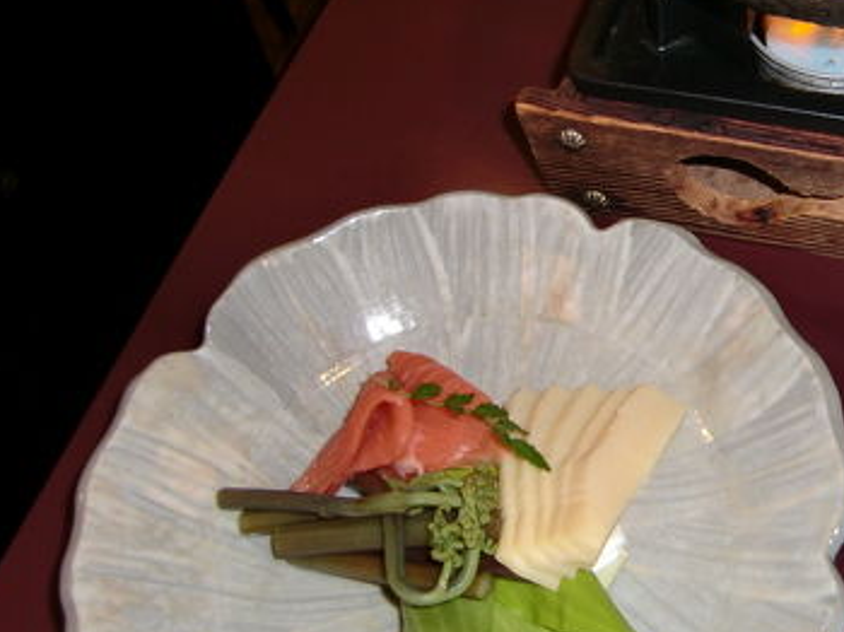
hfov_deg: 35.5
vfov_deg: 27.9
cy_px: 245
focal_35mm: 52
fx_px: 1267
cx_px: 687
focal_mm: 4.9
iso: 100
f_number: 2.6
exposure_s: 1/60
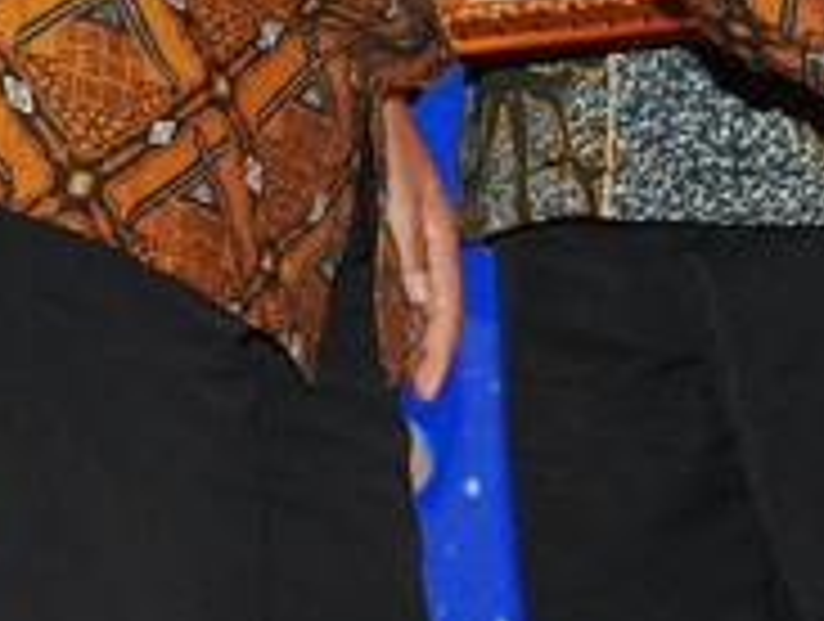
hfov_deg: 4.1
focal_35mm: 483
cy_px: -320
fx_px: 11520
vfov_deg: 3.1
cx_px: 1544
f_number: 7.1
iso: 8000
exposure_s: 1/250
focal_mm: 120
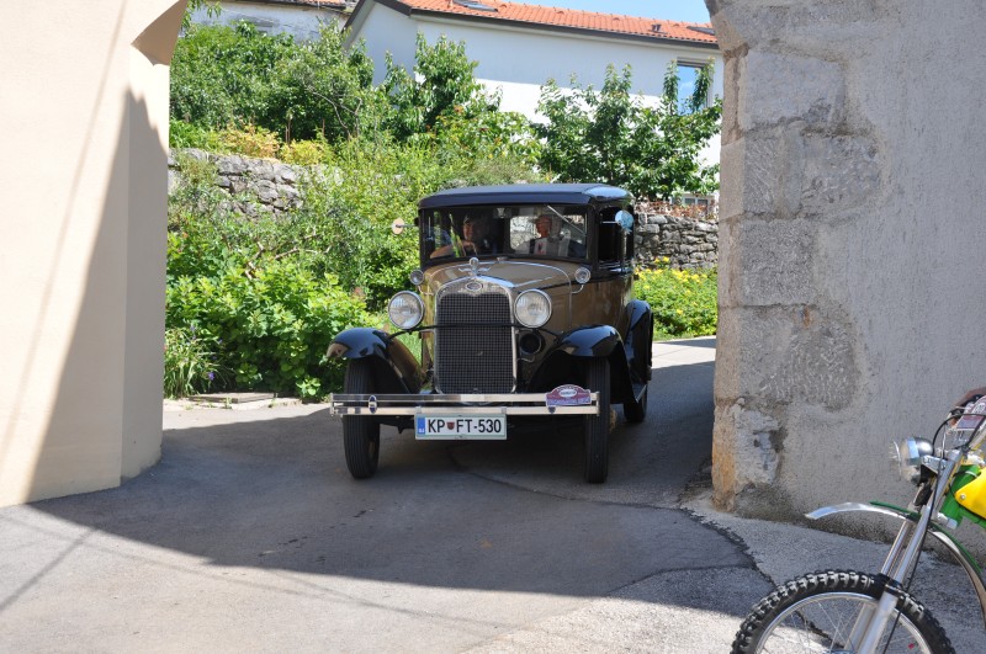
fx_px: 1641
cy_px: 327
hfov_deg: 33.4
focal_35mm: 60
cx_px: 493
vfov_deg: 22.6
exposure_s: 1/250
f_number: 8
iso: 200
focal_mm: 40
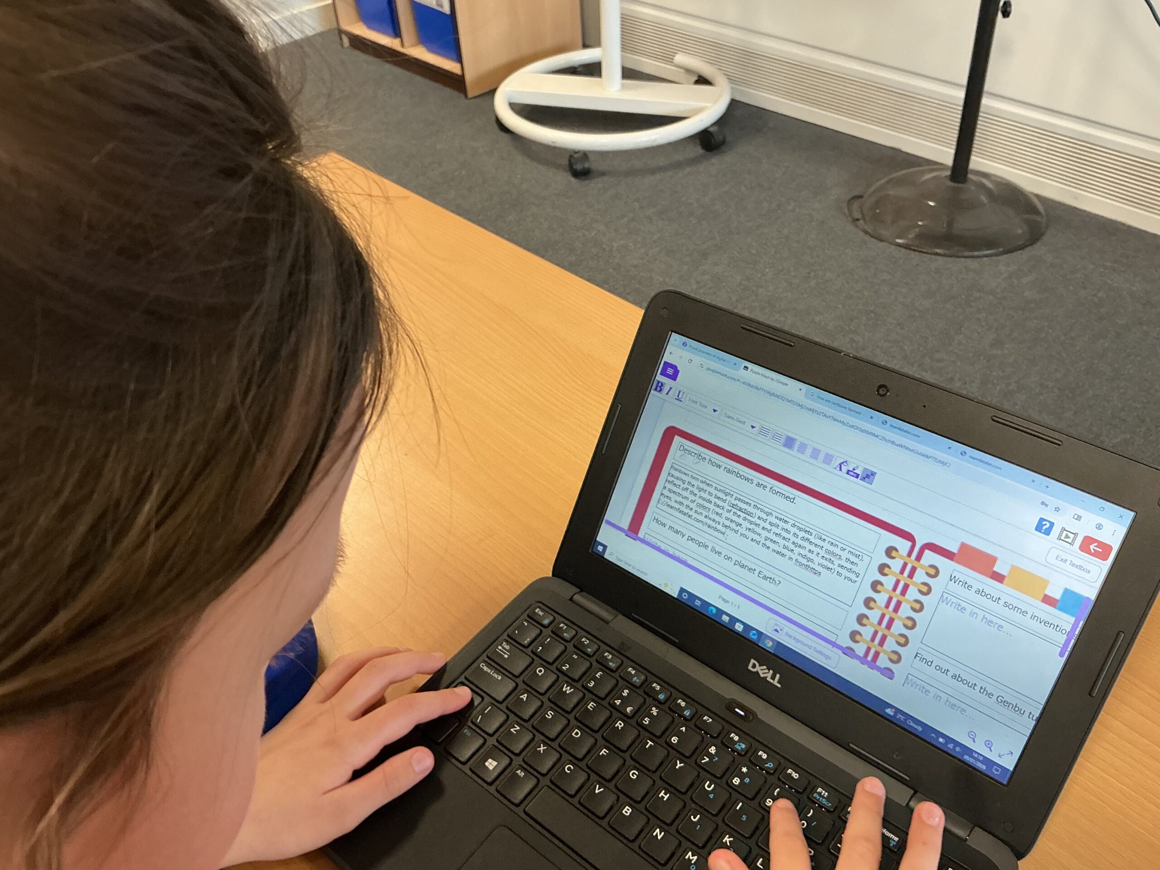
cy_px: 435
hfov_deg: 61.7
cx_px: 580
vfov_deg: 48.2
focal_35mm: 29
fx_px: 972
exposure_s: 1/60
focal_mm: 3
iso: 125
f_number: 1.8
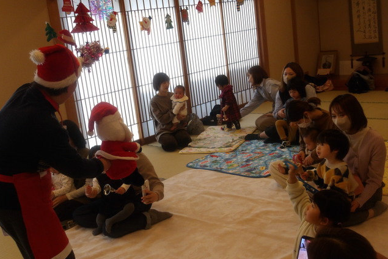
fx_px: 474
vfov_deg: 30.5
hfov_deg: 44.5
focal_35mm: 44
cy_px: 137
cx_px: 193
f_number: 3.7
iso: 293
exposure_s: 1/200
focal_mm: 7.6
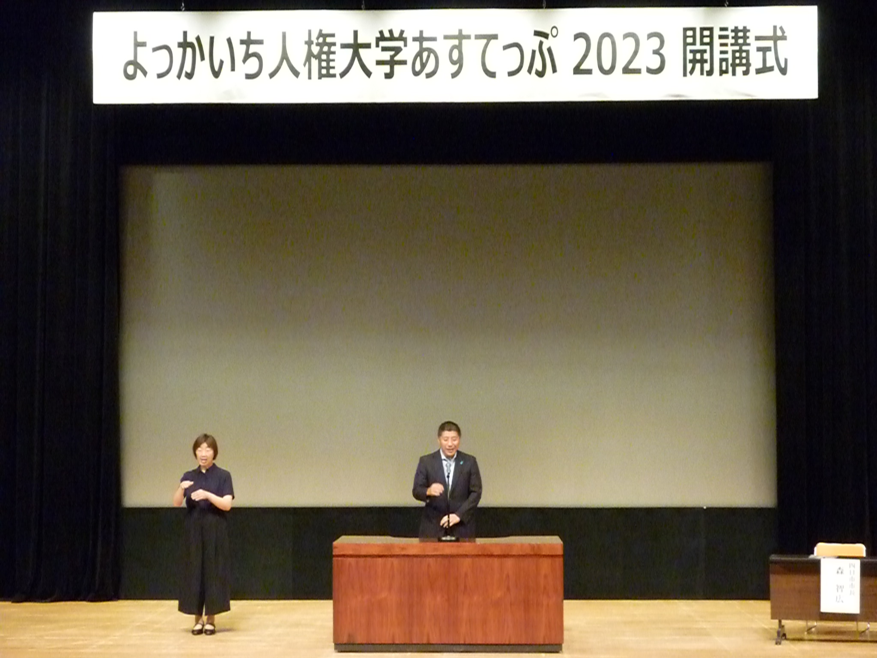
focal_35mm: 69
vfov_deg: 21.3
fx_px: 1748
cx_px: 438
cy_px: 329
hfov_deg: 28.2
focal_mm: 11.4
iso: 1600
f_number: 3.9
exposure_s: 1/60
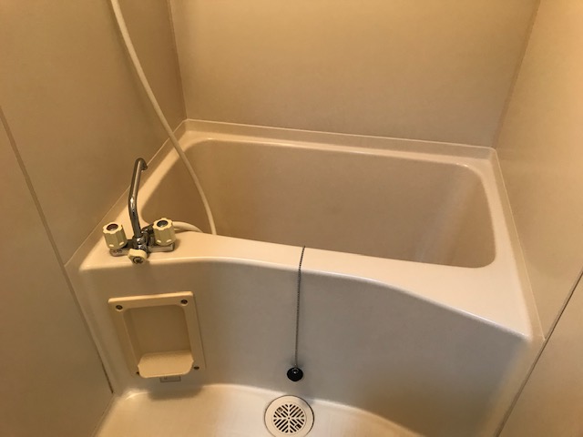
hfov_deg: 63.4
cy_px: 218
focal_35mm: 28
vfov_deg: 49.7
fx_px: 472
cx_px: 292
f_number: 1.8
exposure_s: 1/17
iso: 40
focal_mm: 3.99
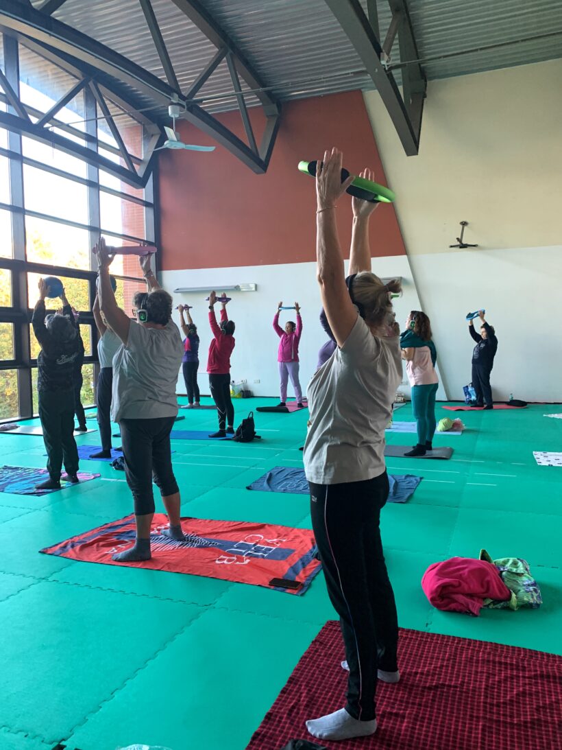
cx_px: 281
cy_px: 375
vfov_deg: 67.3
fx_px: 563
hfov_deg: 53.1
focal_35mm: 26
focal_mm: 4.25
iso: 125
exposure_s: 1/60
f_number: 1.8
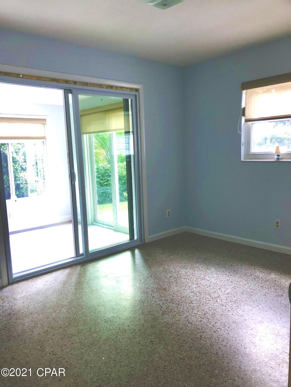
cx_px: 146
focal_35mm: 28
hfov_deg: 49.7
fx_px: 314
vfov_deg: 63.4
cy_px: 194
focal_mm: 4
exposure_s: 1/30
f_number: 1.8
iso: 25
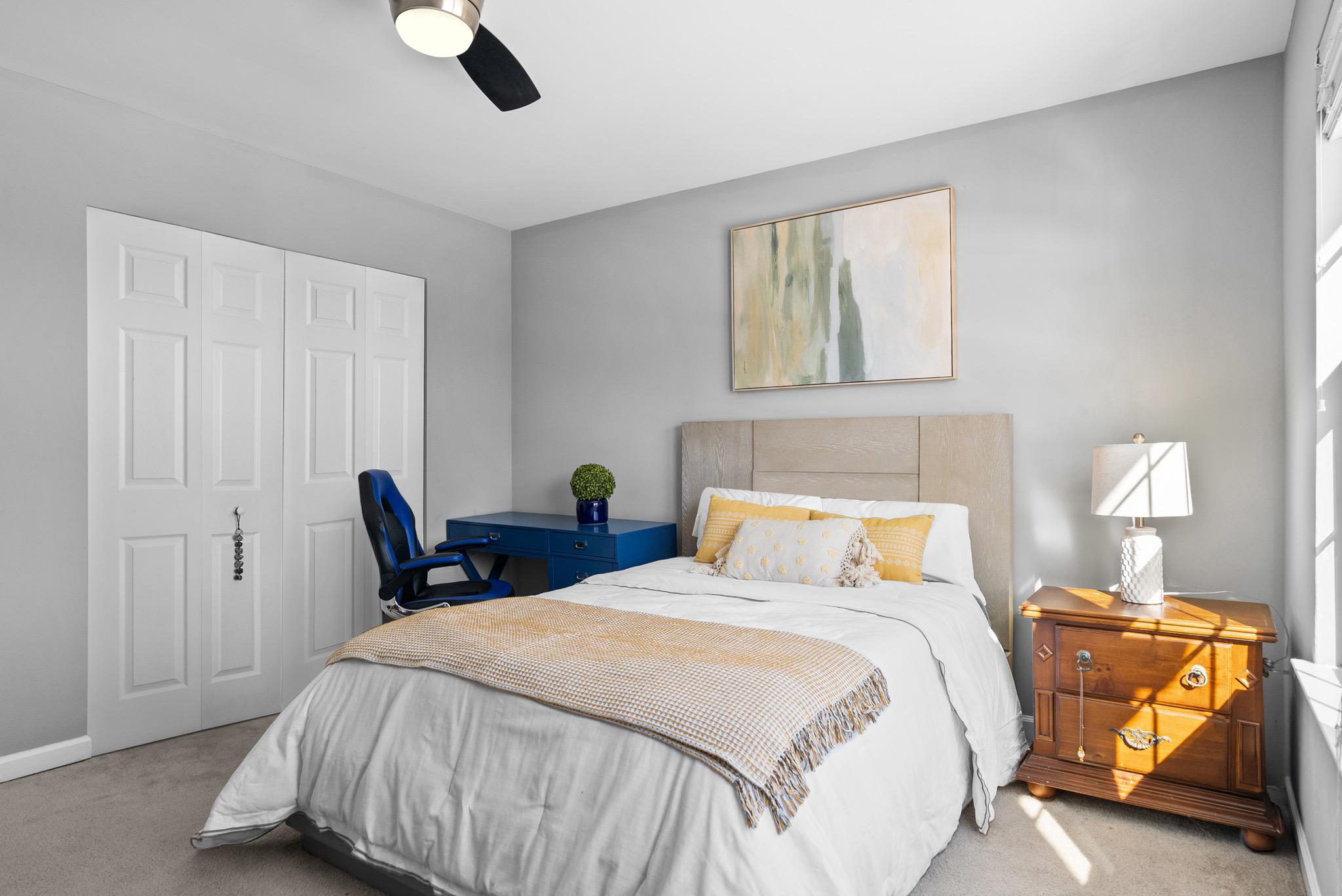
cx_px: 671
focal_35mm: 20
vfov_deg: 60.7
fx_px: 764
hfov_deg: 82.6
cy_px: 448
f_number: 6.3
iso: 800
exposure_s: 1/25
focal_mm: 20.5
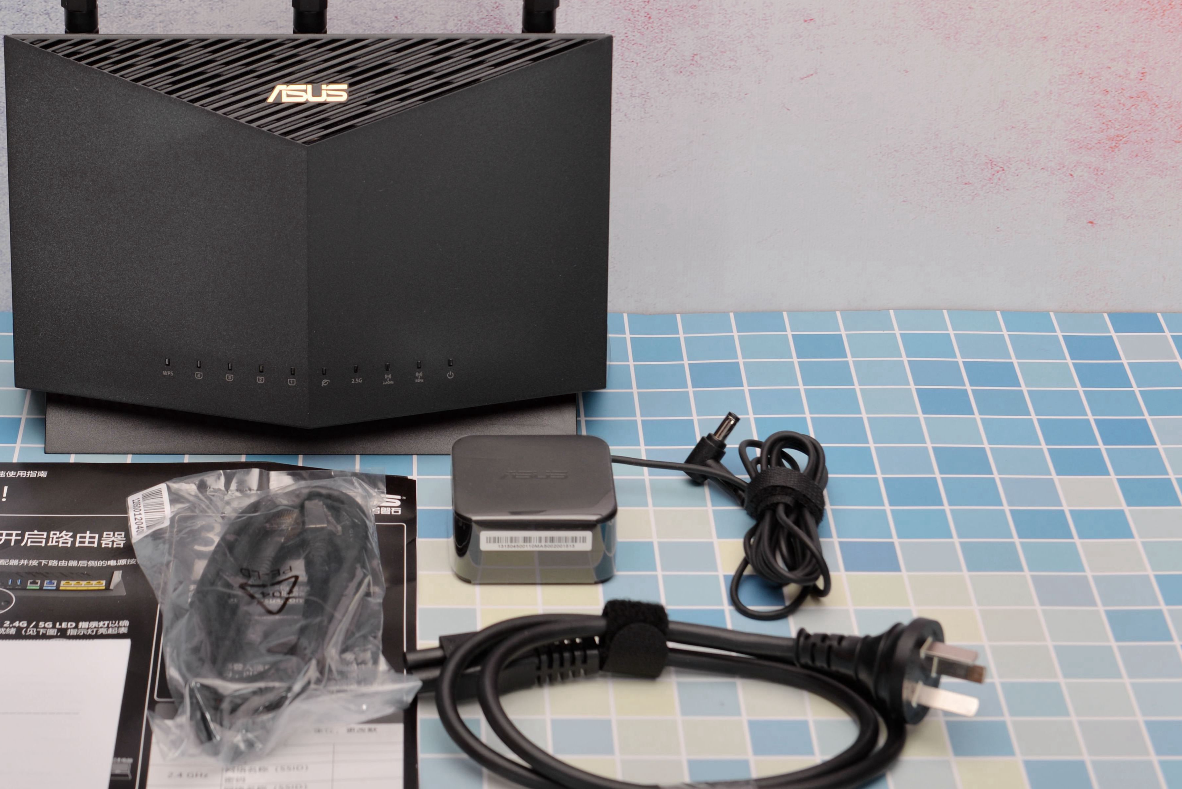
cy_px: 232
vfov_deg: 15.5
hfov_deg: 22.9
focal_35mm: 88
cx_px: 313
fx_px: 2890
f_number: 8
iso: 100
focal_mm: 56
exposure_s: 1/160
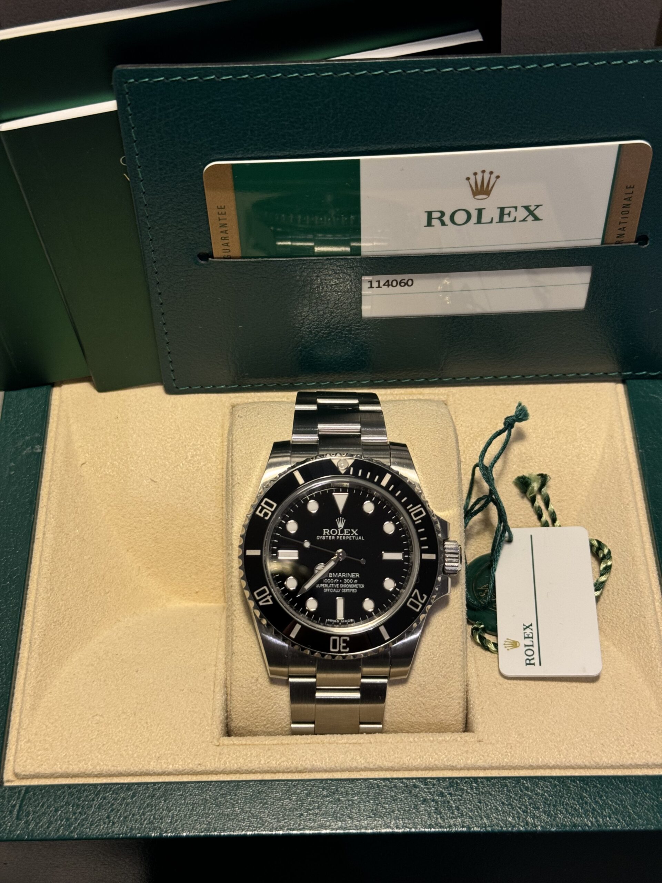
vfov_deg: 39.7
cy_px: 442
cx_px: 331
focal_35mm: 48
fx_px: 1224
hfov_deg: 30.3
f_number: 1.78
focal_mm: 6.76
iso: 125
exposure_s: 1/50
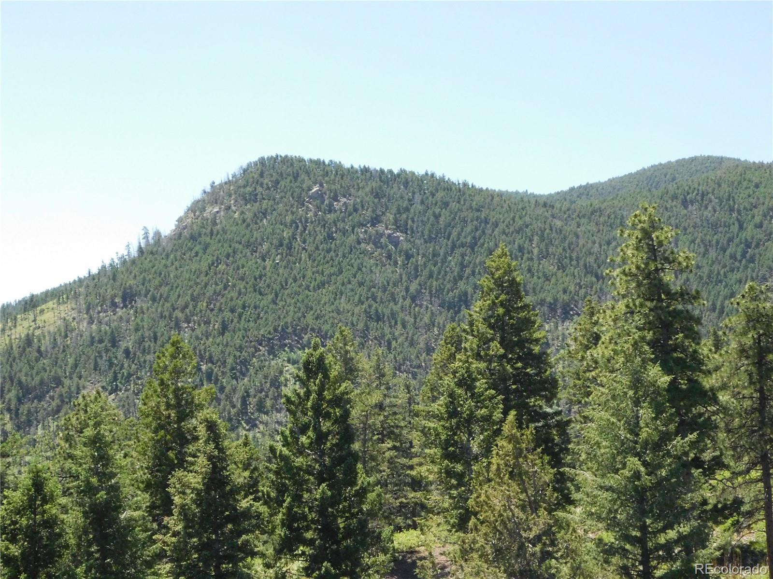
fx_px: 1474
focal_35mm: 66
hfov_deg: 29.4
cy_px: 290
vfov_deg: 22.3
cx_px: 386
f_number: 8.4
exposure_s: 1/500
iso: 800
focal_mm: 11.7
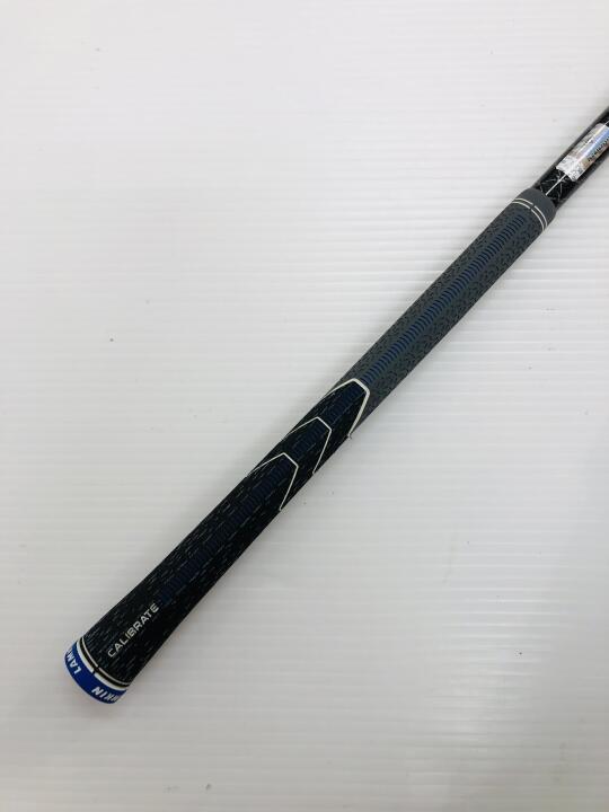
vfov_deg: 63.4
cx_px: 304
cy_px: 406
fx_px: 657
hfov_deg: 49.7
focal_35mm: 28
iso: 40
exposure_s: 1/120
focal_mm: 3.99
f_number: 1.8
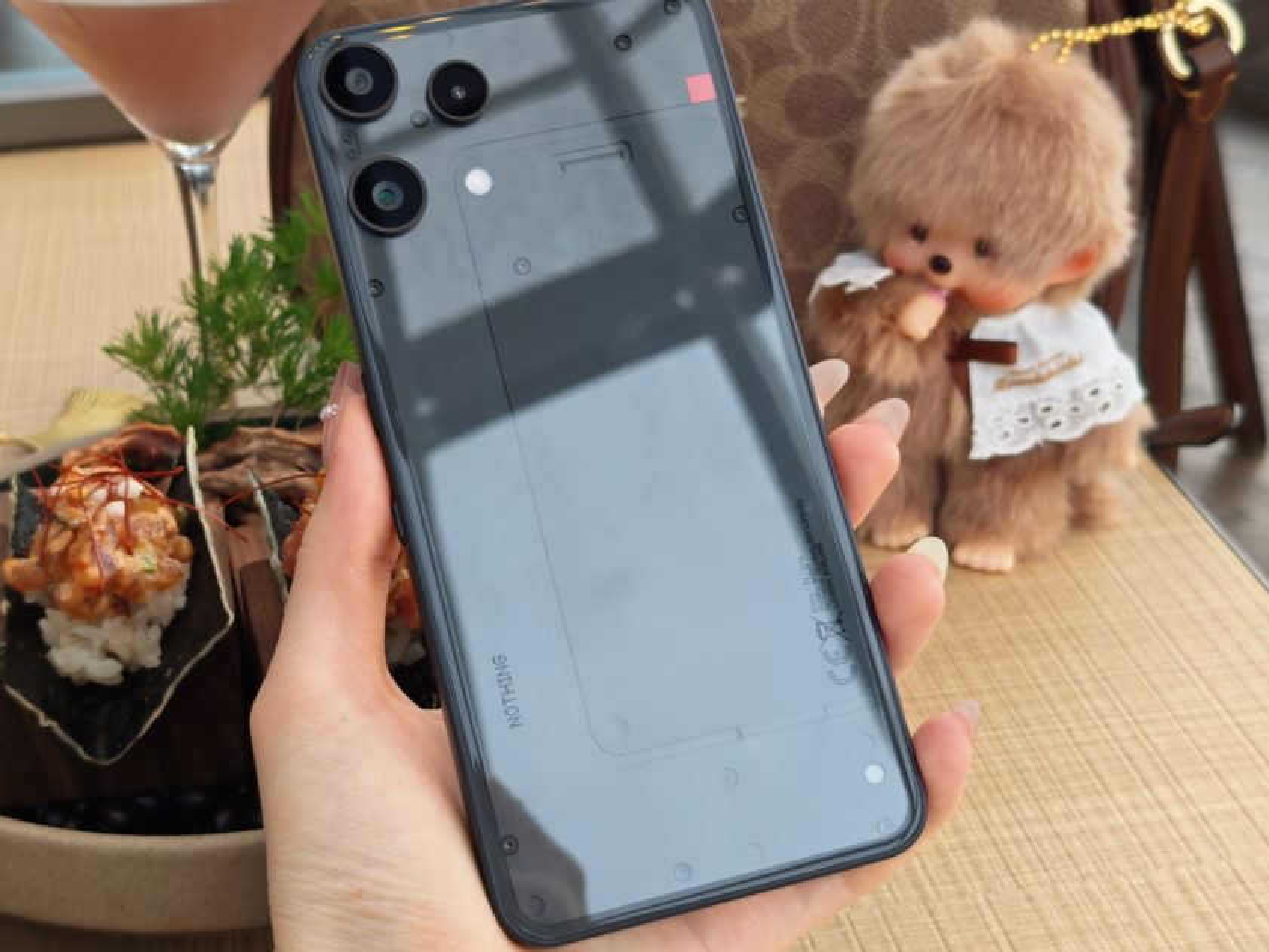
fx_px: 2053
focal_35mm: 56
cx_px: 555
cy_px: 435
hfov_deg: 34.3
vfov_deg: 26.1
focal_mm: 5.4
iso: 250
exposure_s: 1/50
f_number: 1.6
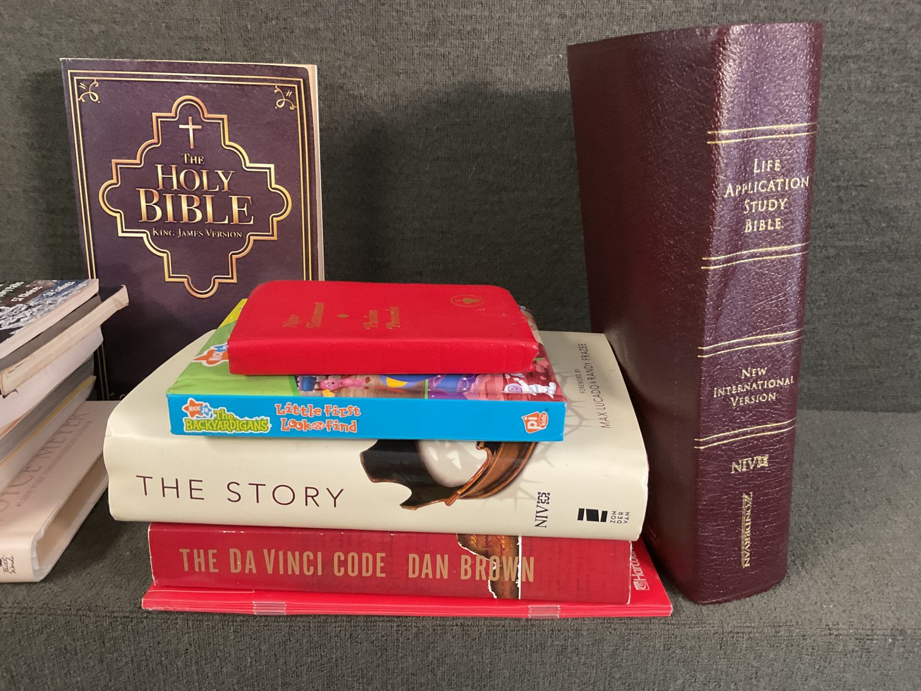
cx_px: 460
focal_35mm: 29
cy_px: 346
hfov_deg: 61.7
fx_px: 772
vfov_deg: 48.2
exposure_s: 1/40
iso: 250
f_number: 1.8
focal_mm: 3
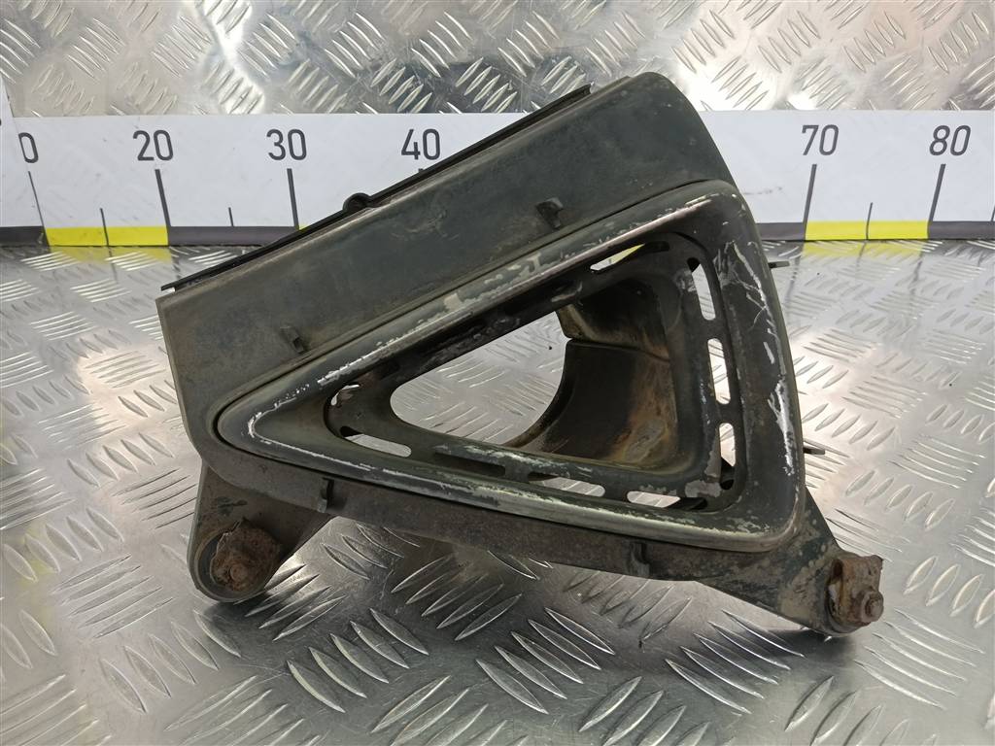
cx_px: 498
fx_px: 776
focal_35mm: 27
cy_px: 373
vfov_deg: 51.4
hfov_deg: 65.3
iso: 106
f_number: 1.6
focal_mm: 4.11
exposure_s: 1/50
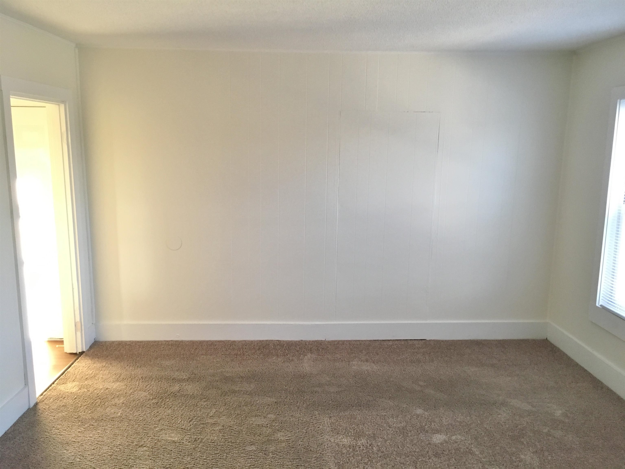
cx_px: 312
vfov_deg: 48.2
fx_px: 524
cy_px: 234
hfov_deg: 61.7
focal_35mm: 29
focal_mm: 4.15
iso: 160
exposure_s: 1/30
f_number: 2.2
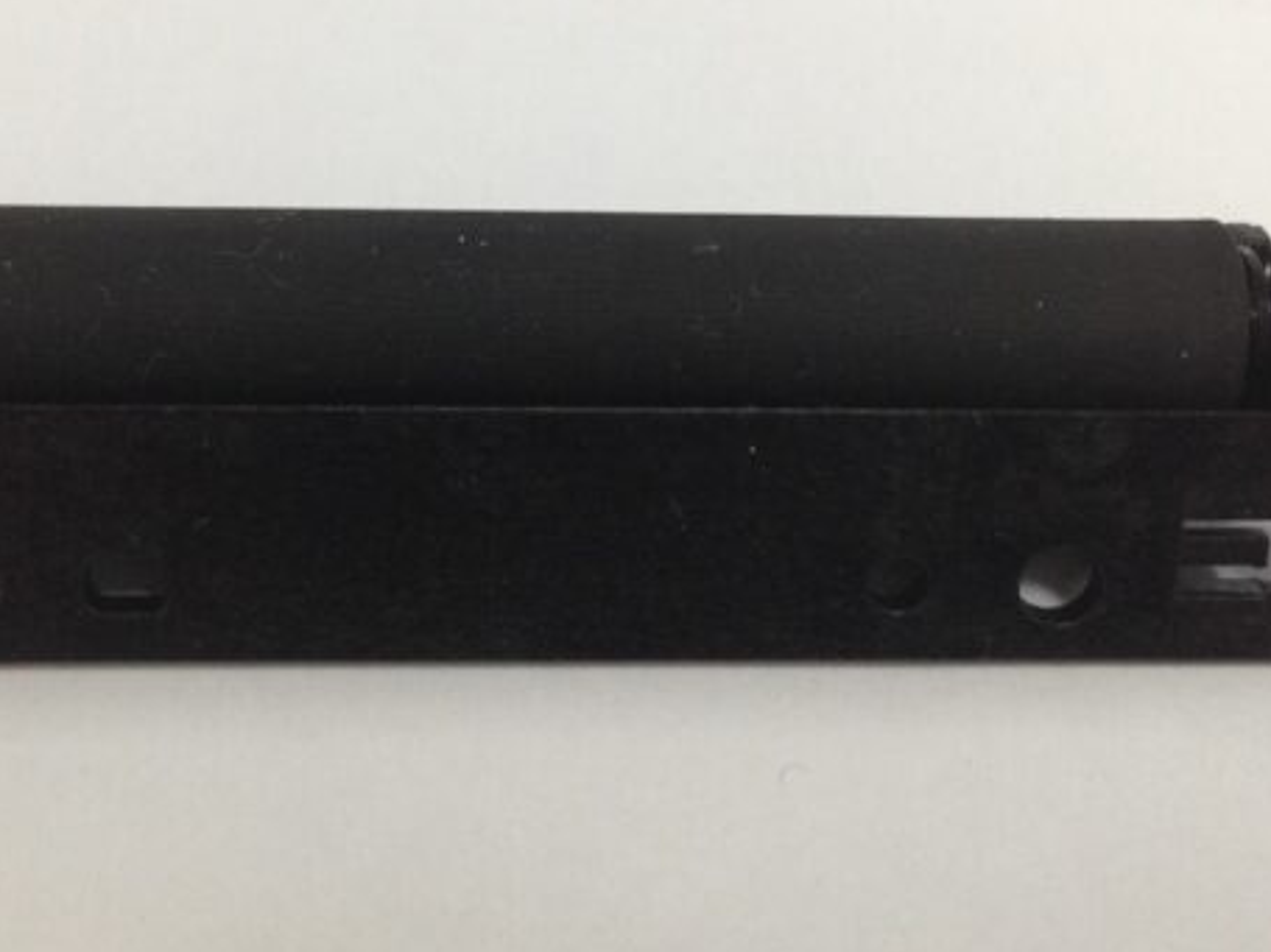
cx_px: 570
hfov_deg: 33.2
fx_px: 2129
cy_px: 369
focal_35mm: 58
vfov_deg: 25.2
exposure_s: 1/20
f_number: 2.4
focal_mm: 4.12
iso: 80
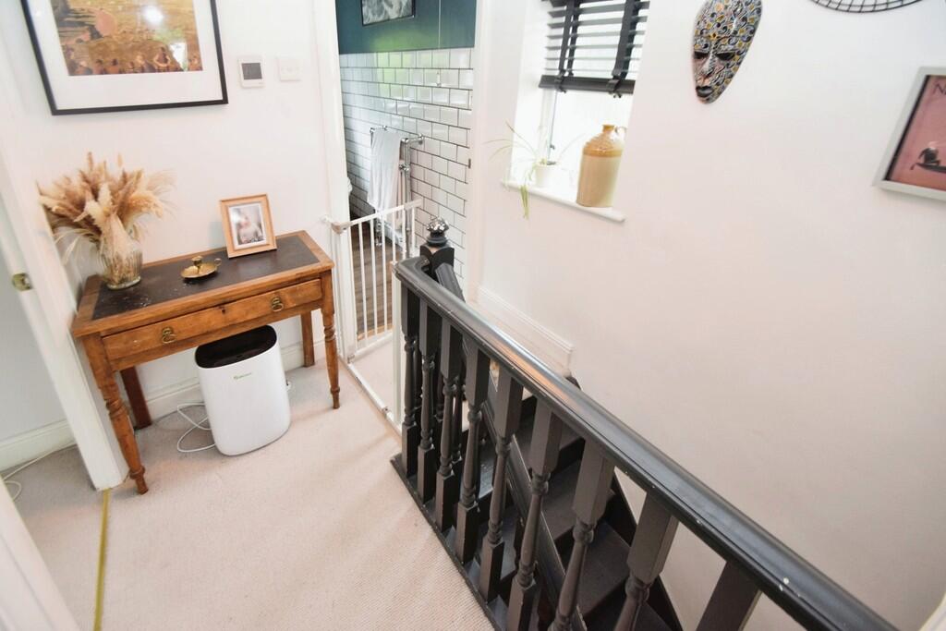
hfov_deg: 100.4
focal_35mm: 15
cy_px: 316
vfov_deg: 77.3
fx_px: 394
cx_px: 473
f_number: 3.5
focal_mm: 10
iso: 1100
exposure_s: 1/60
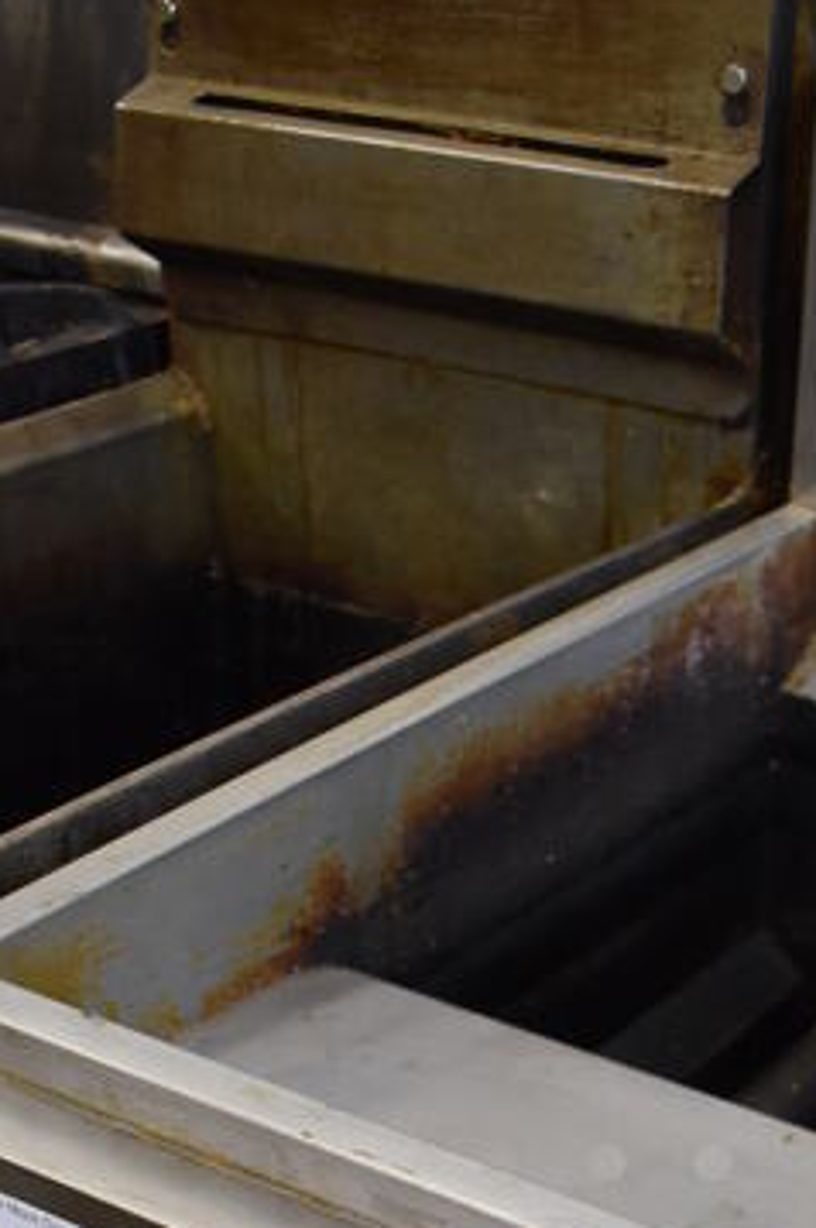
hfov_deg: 19.4
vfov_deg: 27.2
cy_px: 1305
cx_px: 713
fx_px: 2350
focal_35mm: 69
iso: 1100
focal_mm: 18
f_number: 3.5
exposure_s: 1/125
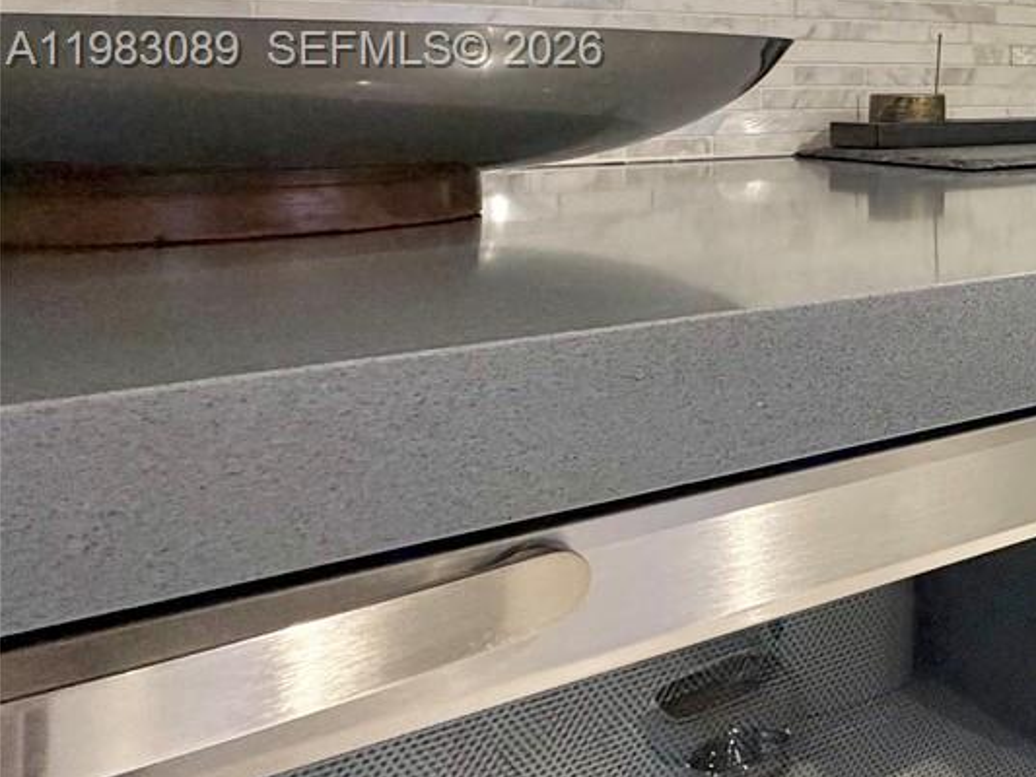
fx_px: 1257
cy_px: 52
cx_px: 1553
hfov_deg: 28.7
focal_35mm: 42
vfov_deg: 32.4
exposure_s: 1/60
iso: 160
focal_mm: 2.22
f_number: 2.2
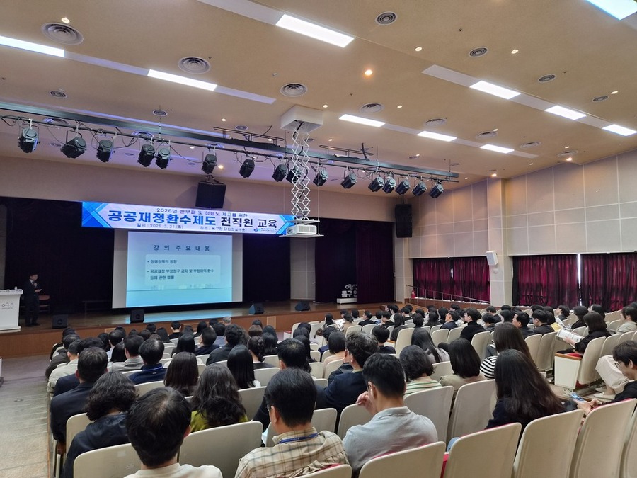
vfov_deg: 58.9
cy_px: 239
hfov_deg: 73.9
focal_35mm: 23
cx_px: 318
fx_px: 423
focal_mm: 5.4
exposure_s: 1/120
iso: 250
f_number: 1.8
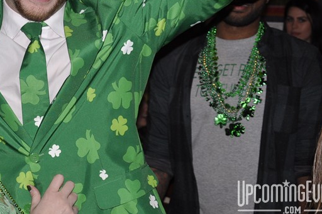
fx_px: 733
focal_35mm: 82
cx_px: 59
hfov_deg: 24.4
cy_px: 41
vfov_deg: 16.5
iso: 400
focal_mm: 28
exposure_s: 1/60
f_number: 4
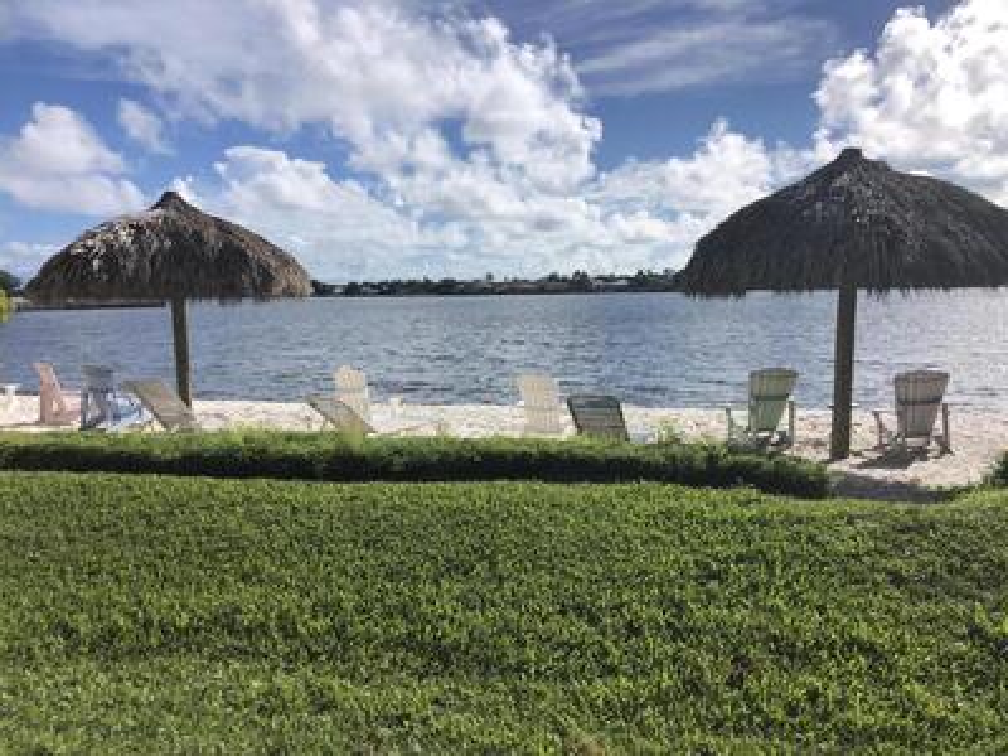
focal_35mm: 28
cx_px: 504
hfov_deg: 63.4
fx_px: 815
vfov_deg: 49.7
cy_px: 378
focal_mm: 4
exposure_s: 1/4367
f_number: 1.8
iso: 20
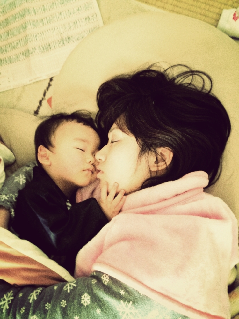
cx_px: 120
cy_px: 160
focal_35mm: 35
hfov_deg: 40.7
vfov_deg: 52.6
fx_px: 322
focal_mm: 4.28
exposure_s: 1/20
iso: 320
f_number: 2.4
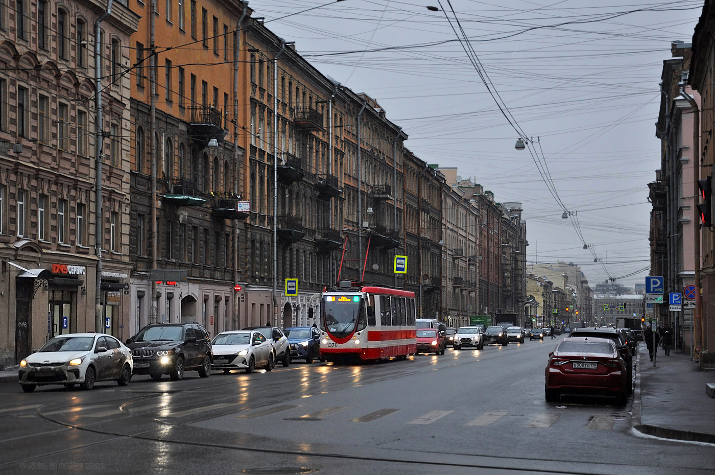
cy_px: 238
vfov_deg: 18.9
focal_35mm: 72
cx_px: 358
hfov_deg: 28.1
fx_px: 1428
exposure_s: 1/125
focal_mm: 48
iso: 400
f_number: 4.8
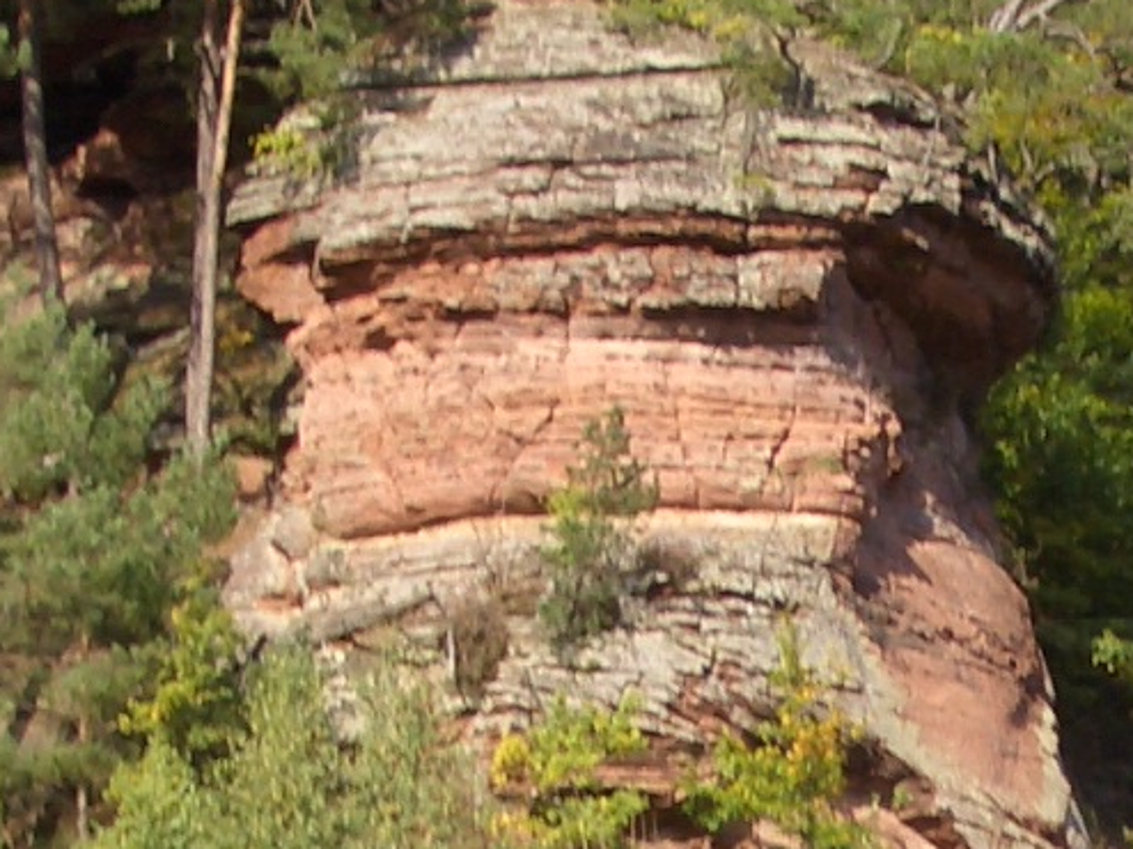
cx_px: 1126
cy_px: 1179
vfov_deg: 8.6
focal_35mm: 170
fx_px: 5561
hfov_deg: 11.5
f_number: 4.6
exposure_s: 1/250
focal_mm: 6.8
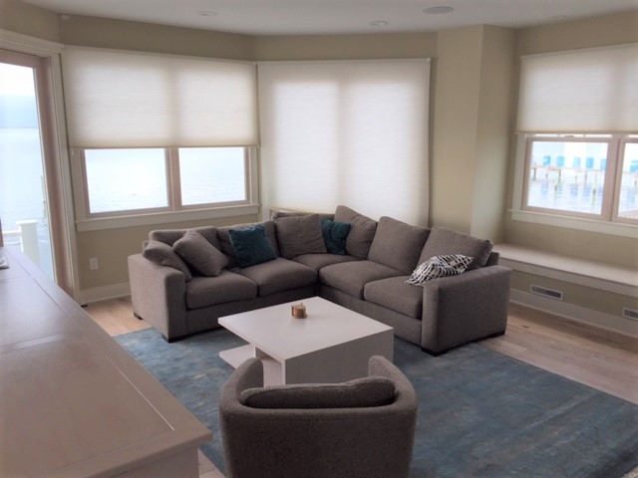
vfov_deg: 48.2
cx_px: 319
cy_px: 239
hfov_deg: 61.7
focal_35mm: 29
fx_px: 534
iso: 32
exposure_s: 1/284
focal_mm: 4.15
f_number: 2.2
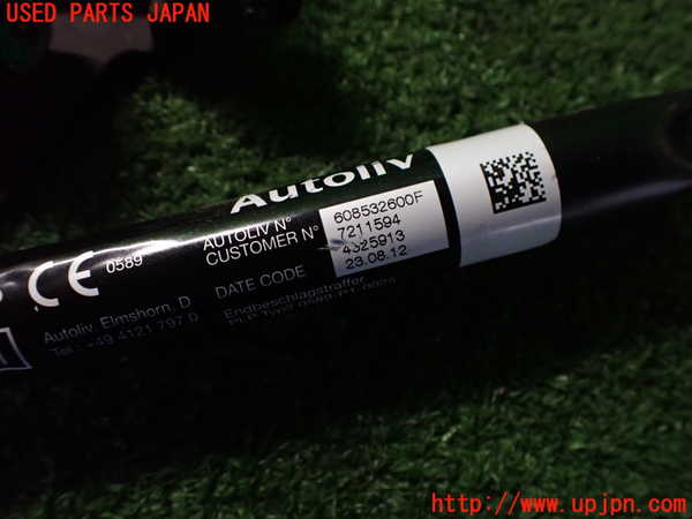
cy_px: 260
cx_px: 346
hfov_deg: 60.0
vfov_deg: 46.8
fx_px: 600
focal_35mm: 30
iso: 800
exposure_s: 1/60
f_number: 2.3
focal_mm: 5.4
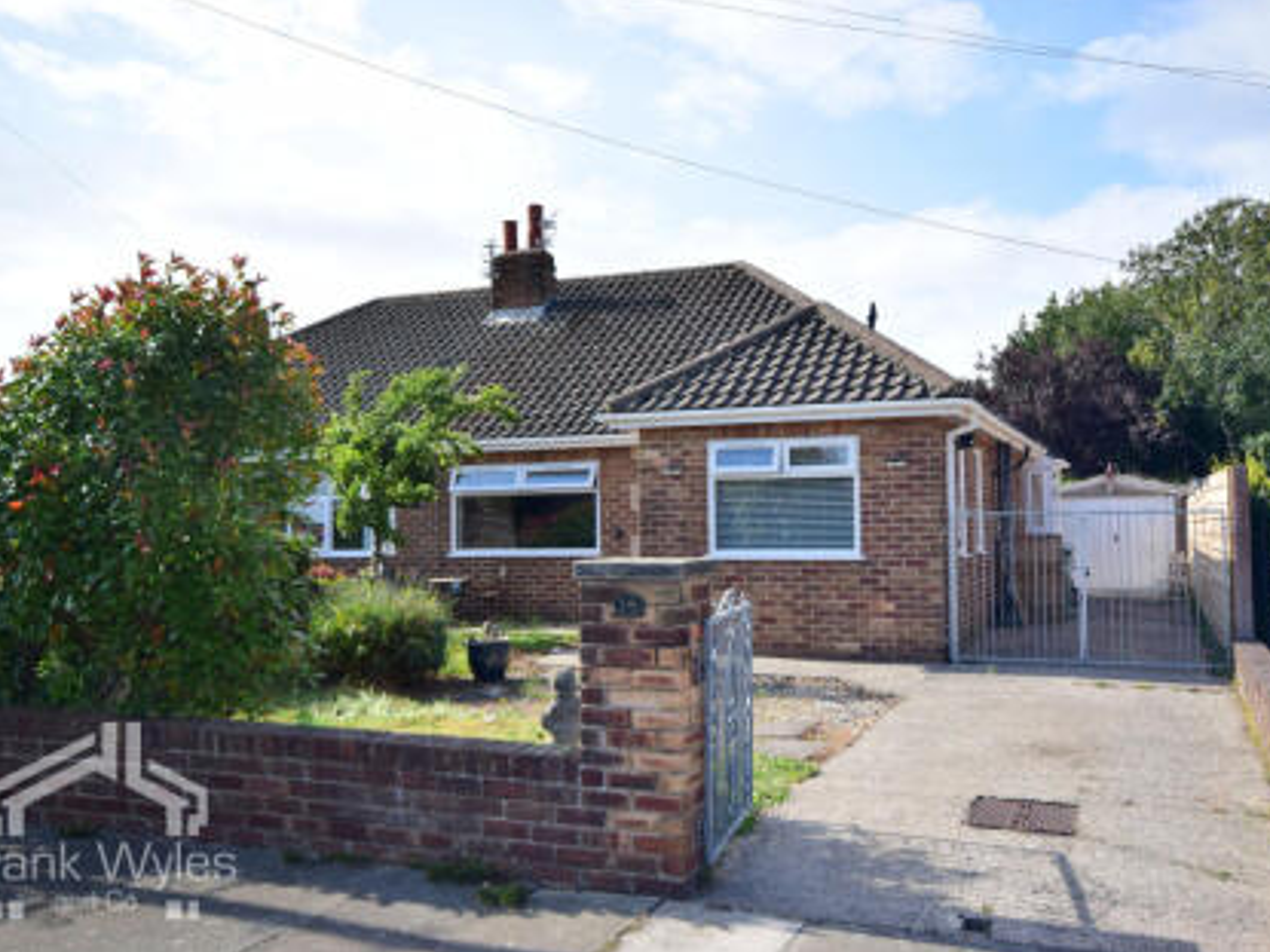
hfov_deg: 55.3
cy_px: 473
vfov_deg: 42.9
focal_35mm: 33
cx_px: 672
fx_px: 1210
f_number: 10
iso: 320
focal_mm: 20
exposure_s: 1/500
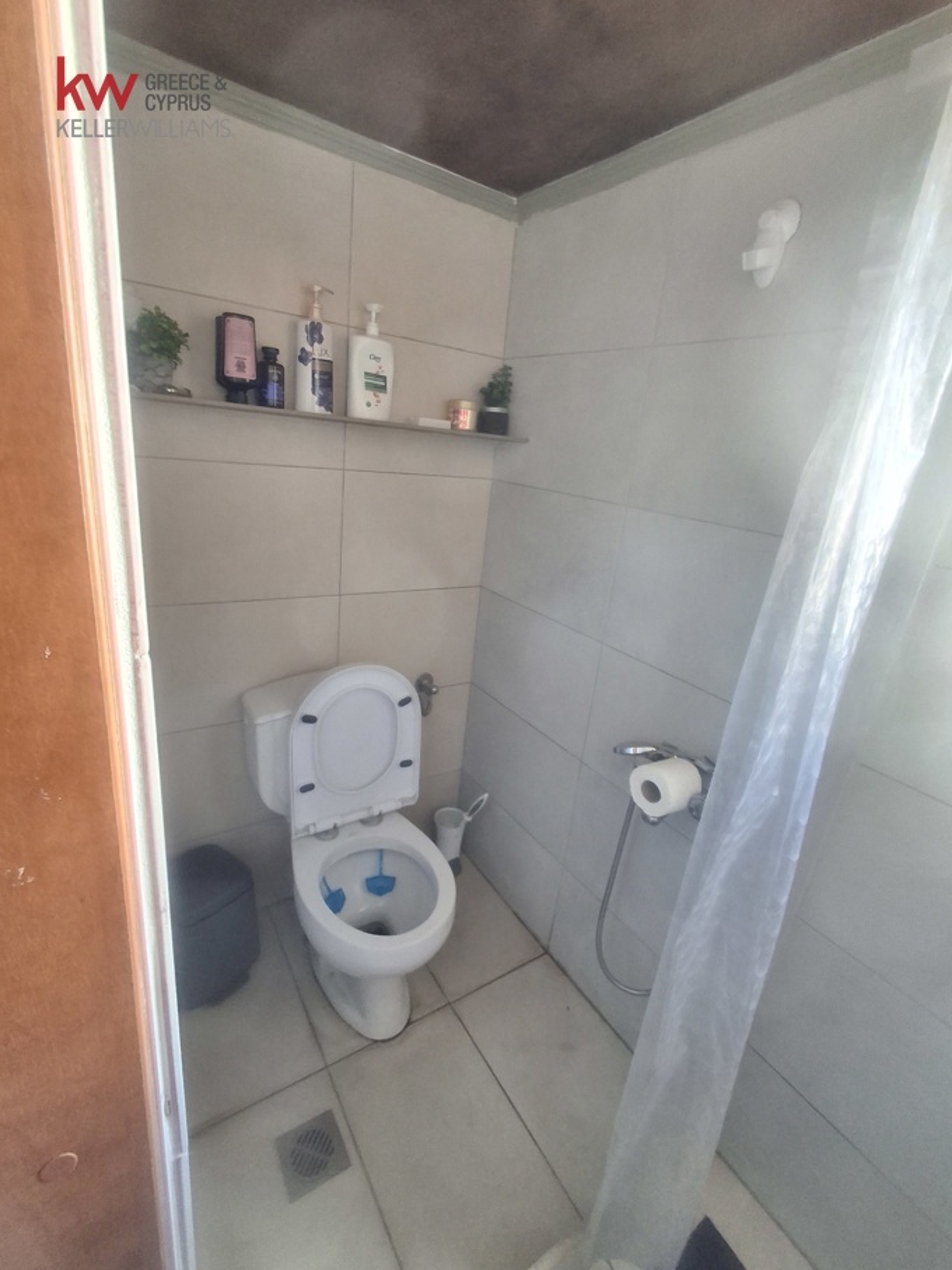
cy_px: 635
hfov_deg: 78.1
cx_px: 476
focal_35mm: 16
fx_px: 587
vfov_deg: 94.5
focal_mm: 1.64
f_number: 2.2
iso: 200
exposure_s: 1/50
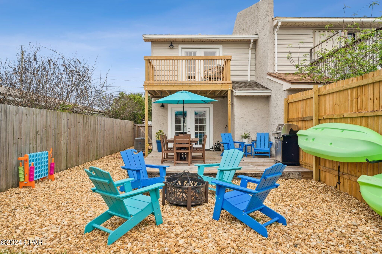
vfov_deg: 54.9
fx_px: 245
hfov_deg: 75.9
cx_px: 191
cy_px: 127
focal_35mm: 23
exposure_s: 1/160
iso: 100
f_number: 8
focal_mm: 23.1
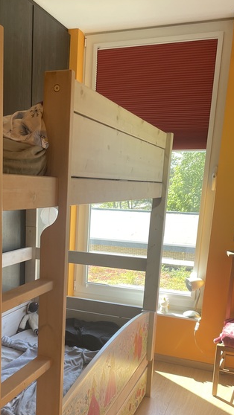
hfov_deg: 30.0
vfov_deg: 50.6
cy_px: 279
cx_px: 63
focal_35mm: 39
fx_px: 430
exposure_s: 1/121
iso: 40
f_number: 1.6
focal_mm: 4.2
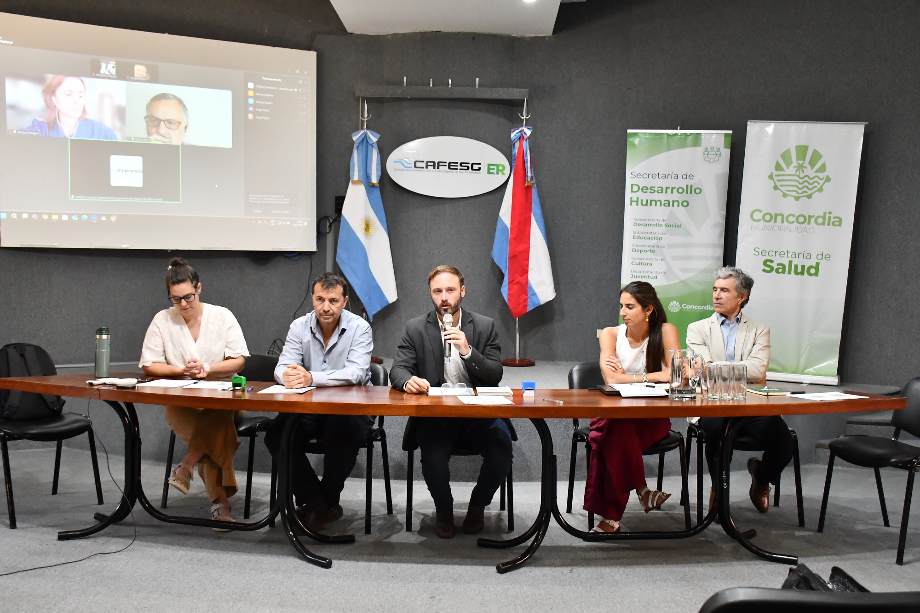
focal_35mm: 34
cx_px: 460
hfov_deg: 55.8
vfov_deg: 38.9
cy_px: 306
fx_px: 869
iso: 2000
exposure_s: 1/100
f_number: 5.6
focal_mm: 23
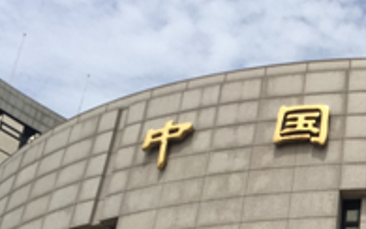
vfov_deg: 16.2
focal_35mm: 79
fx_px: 788
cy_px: 236
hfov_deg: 23.6
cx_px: 450
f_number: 2.2
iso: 32
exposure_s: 1/3597
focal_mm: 4.15
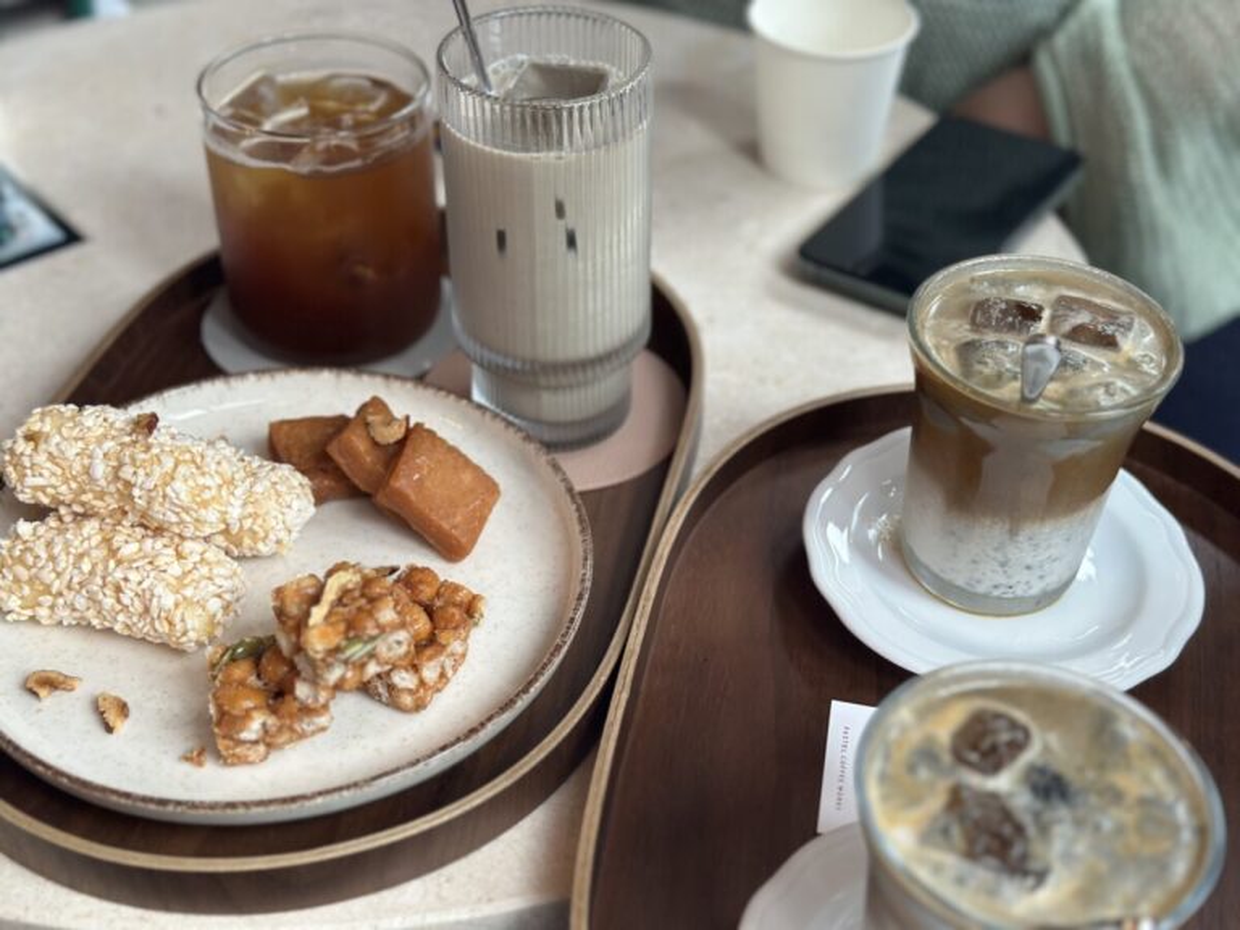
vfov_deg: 30.3
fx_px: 1719
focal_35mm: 48
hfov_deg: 39.7
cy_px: 465
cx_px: 620
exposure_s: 1/60
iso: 125
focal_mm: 6.86
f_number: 1.78
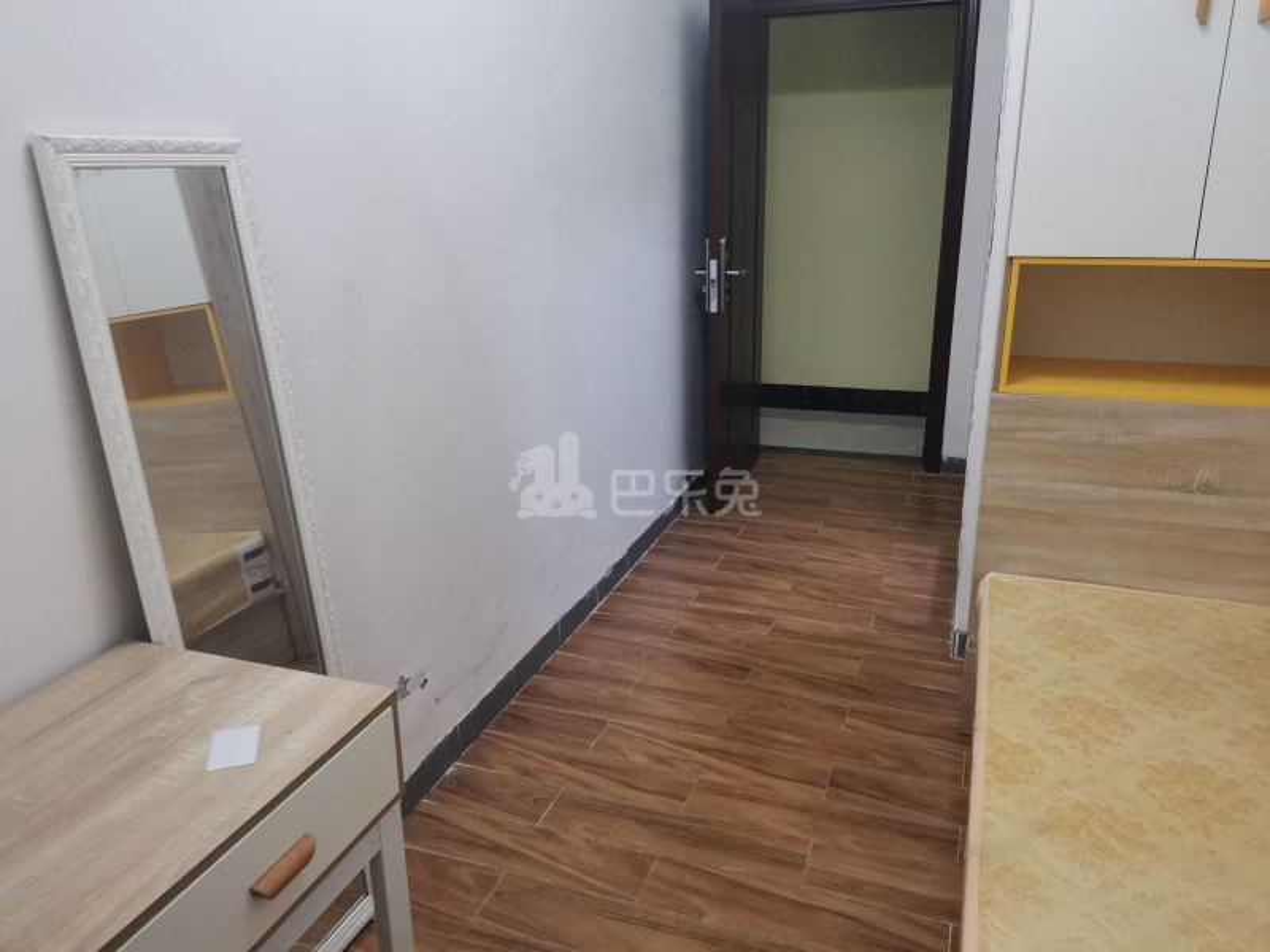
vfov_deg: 53.1
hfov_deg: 67.3
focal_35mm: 26
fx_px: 954
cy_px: 476
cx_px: 635
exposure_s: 1/50
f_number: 1.8
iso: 400
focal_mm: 4.75
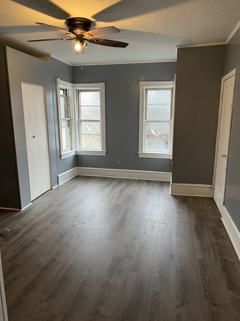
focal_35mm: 26
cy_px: 160
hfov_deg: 53.1
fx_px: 240
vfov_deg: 67.3
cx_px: 120
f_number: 1.5
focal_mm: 5.7
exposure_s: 1/60
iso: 160
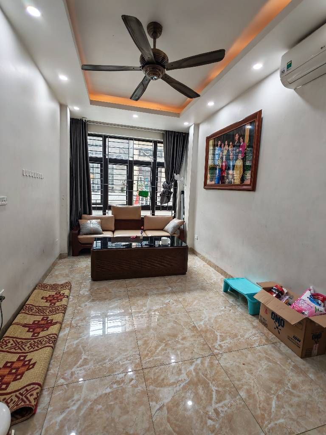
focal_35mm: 16
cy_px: 218
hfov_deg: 78.1
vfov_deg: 94.5
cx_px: 163
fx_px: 201
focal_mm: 1.96
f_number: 2.2
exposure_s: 1/50
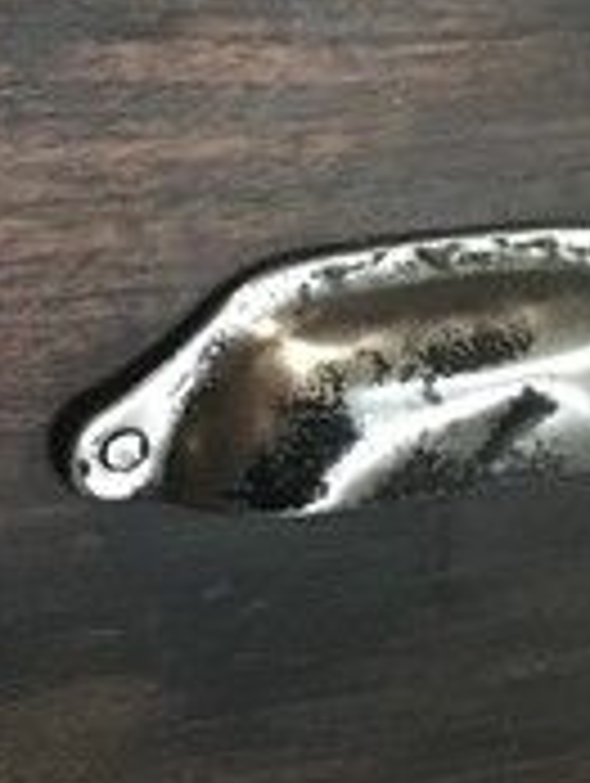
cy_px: 122
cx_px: 95
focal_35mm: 100
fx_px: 2267
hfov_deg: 14.7
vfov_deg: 19.4
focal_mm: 4.15
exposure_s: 1/17
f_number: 2.2
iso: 640
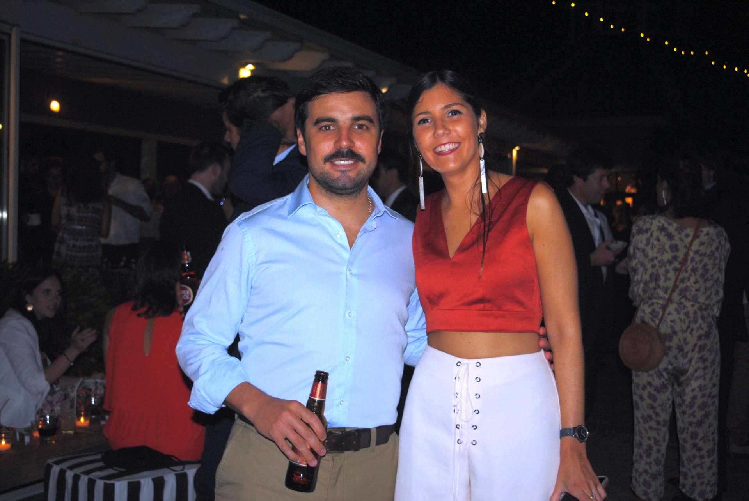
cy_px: 250
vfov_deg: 29.0
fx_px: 969
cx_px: 374
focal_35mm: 46
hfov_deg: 42.3
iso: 200
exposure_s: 1/60
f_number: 4.2
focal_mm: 31
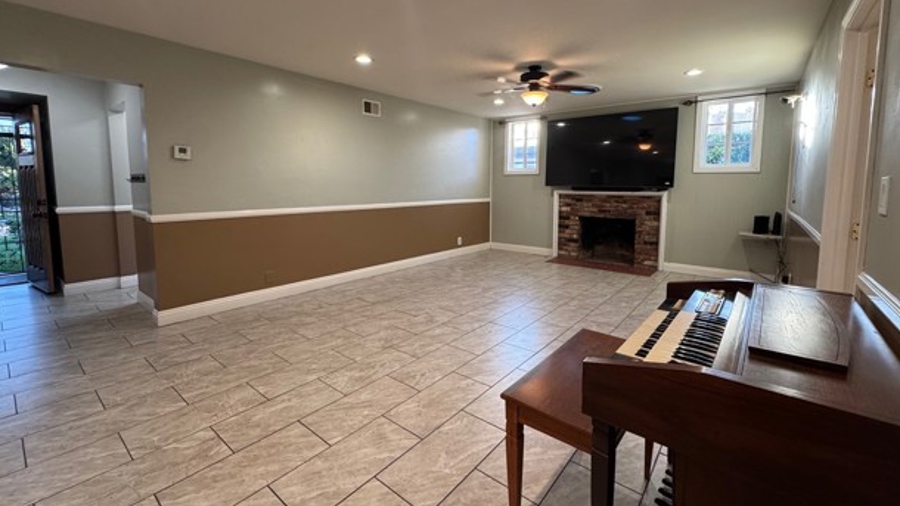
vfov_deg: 66.7
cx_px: 457
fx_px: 382
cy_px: 215
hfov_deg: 99.4
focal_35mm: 16
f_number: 2.2
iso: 250
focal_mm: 2.22
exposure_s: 1/60
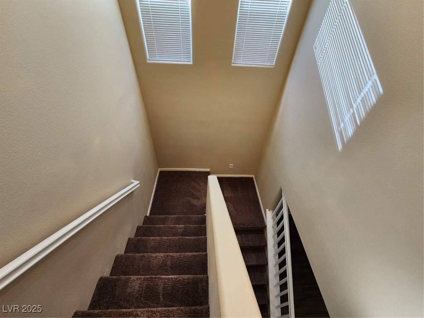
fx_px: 159
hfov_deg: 106.2
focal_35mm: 13
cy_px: 159
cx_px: 212
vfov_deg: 89.9
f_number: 2.2
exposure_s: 1/60
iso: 125
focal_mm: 2.2
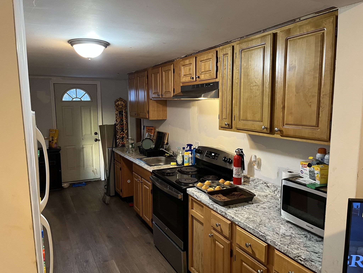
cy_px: 136
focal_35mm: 26
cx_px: 182
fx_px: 273
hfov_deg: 67.3
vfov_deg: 53.1
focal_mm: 5.1
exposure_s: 1/60
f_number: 1.6
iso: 400
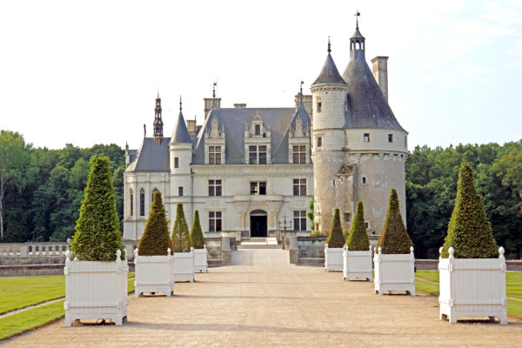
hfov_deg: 30.5
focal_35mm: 66
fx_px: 957
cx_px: 261
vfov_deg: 20.6
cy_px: 174
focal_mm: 44
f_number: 8
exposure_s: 1/160
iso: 100
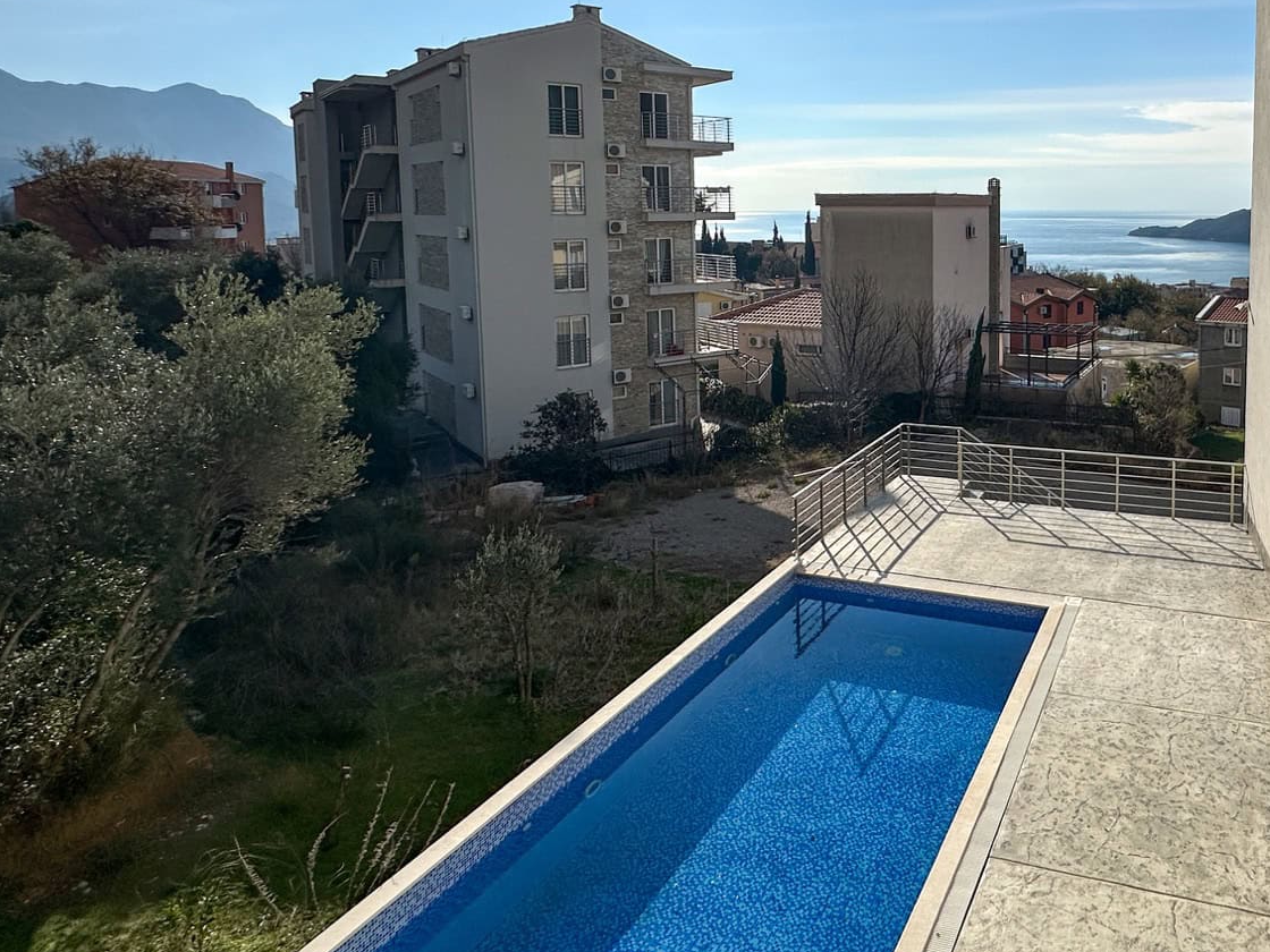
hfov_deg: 67.4
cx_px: 939
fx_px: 881
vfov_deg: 55.0
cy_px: 279
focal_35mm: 24
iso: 50
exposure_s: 1/6400
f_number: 2.2
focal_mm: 2.2
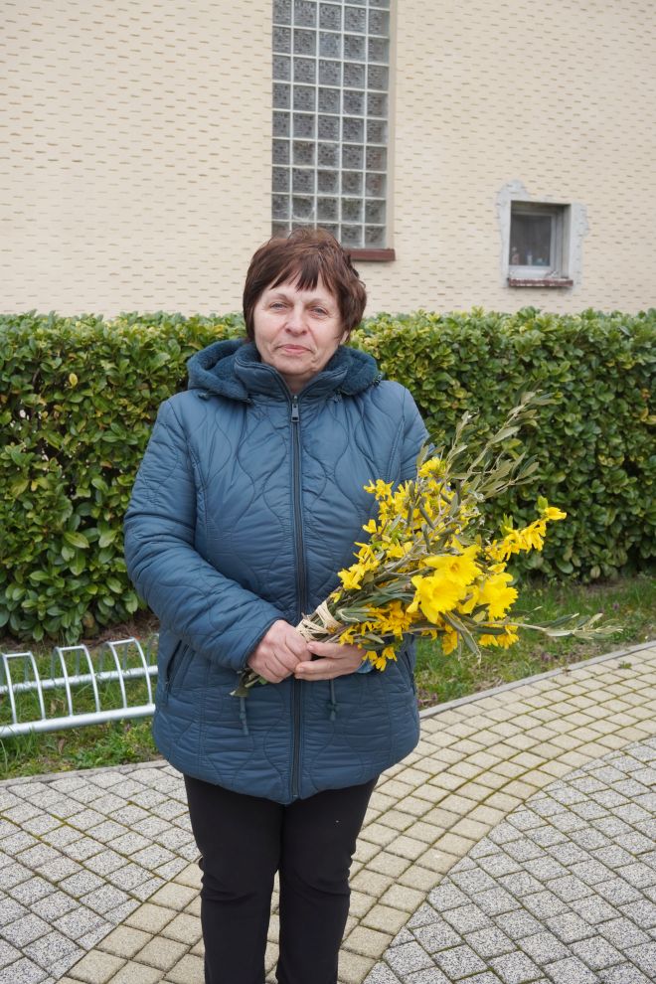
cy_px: 492
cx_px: 328
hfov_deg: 36.7
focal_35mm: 36
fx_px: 988
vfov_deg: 52.9
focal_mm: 24.1
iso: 500
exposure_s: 1/160
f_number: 5.6
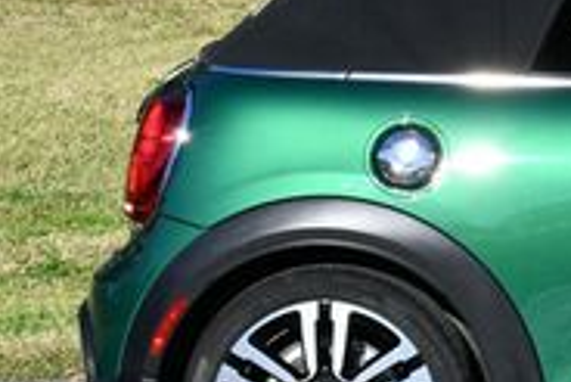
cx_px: 937
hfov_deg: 9.2
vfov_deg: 6.3
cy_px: -16
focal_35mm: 216
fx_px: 3429
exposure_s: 1/320
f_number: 9
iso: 100
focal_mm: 31
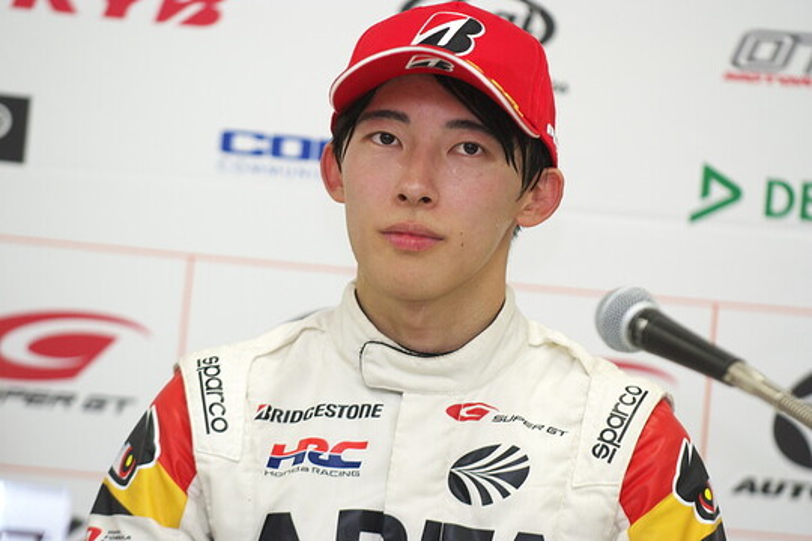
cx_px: 406
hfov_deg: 8.8
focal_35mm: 233
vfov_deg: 5.9
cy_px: 270
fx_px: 5255
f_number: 2.8
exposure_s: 1/200
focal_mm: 155
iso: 400
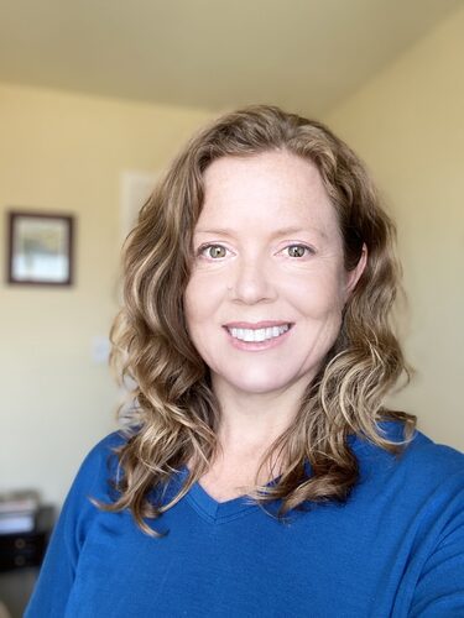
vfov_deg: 60.0
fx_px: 536
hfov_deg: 46.8
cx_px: 232
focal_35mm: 30
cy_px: 309
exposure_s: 1/77
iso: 100
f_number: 2.2
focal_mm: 2.71
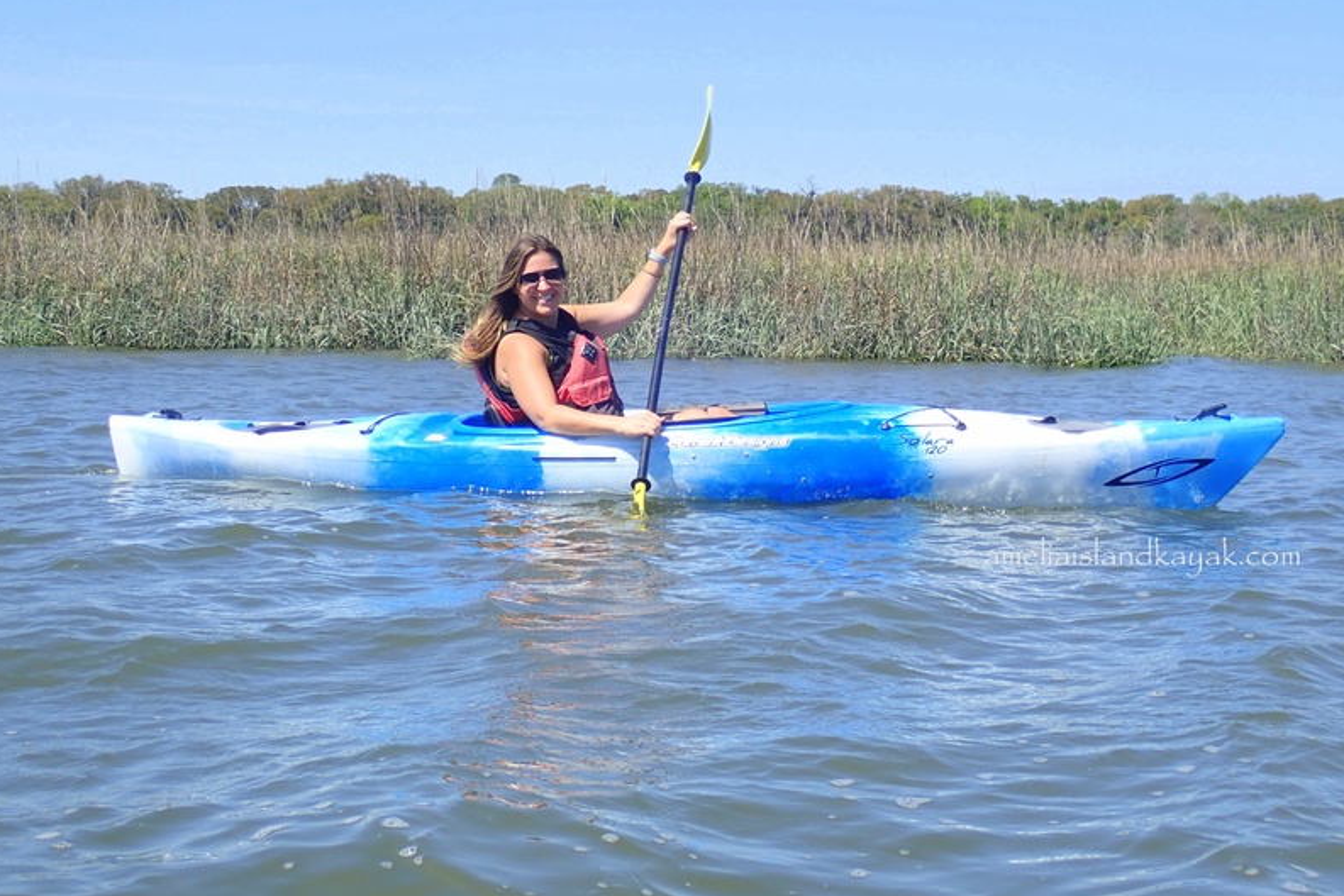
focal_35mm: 64
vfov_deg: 21.2
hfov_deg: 31.4
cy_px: 391
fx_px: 2390
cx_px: 668
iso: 100
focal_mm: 11.01
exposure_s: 1/320
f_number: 5
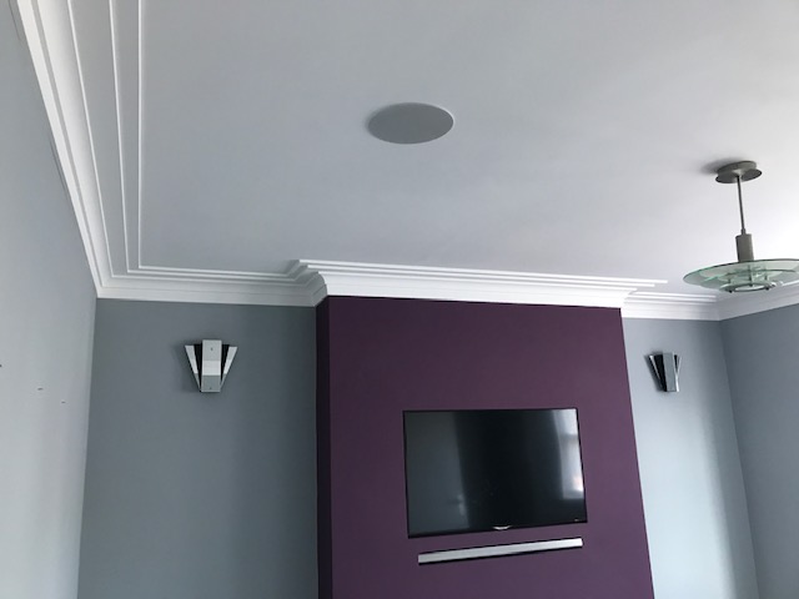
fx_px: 646
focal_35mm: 28
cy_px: 300
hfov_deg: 63.4
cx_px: 400
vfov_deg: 49.7
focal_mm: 3.99
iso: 64
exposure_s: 1/17
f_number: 1.8
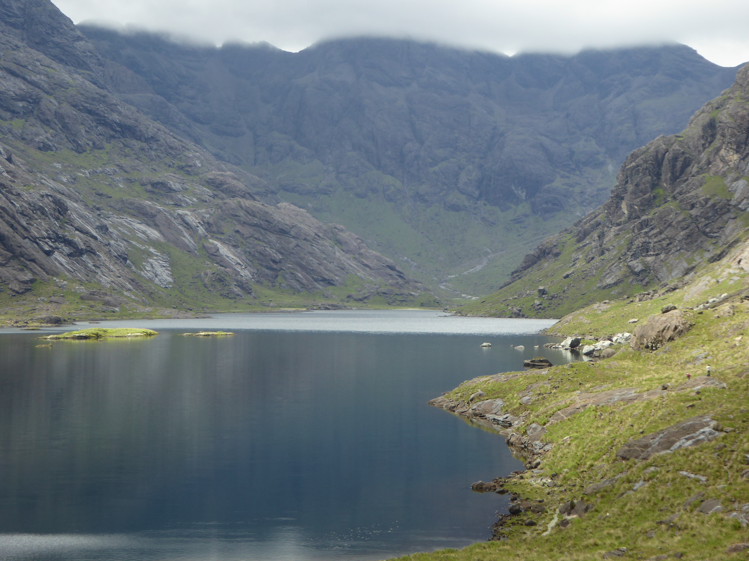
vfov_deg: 21.0
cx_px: 374
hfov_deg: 27.8
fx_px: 1515
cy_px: 280
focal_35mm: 70
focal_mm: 12.5
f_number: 4.5
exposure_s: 1/200
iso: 100
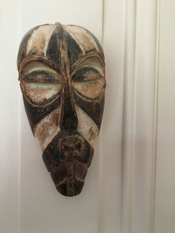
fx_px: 195
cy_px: 116
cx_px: 88
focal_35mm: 29
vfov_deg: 61.7
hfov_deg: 48.2
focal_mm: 4.15
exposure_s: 1/25
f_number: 2.2
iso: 200
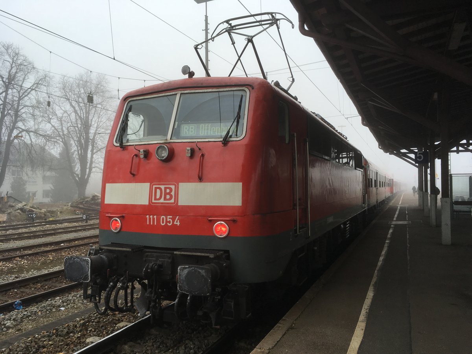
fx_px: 395
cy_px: 177
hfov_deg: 61.7
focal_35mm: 29
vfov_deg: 48.2
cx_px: 236
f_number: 2.2
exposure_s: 1/210
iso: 25
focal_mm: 4.15
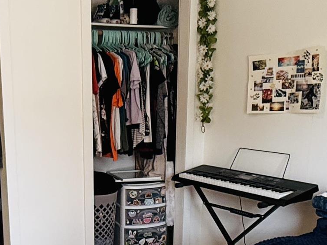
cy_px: 213
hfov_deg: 33.2
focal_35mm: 57
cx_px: 84
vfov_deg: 25.0
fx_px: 538
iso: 250
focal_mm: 2.22
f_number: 2.2
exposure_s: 1/120
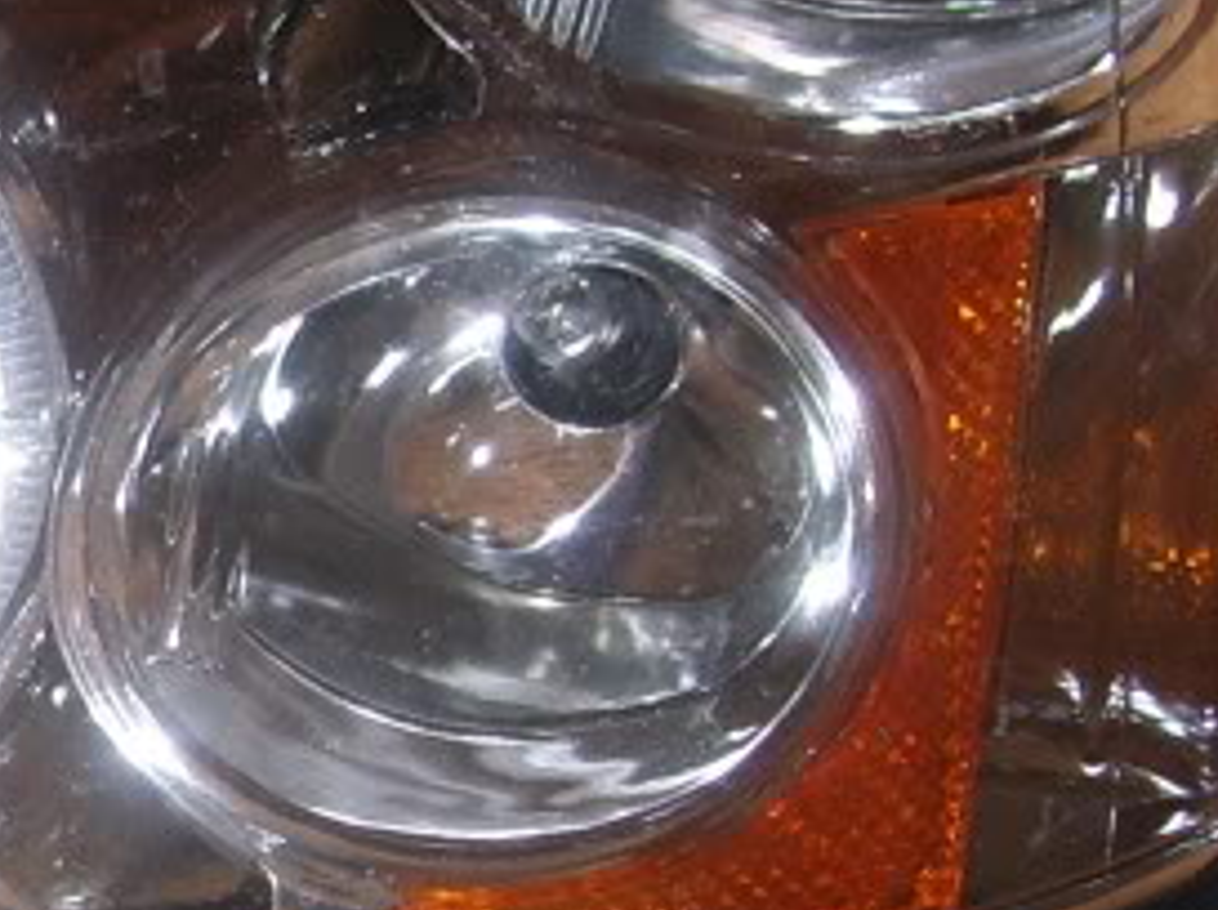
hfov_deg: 13.5
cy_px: 656
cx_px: -553
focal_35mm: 139
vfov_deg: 10.6
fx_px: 4884
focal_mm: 6
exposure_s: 1/60
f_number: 2.7
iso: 80
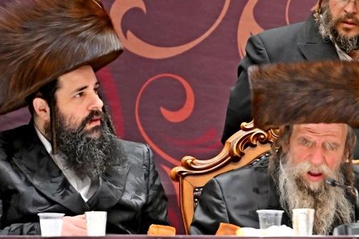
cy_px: 144
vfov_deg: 2.2
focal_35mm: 613
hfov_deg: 3.4
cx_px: 349
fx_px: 6112
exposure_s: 1/800
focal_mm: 200
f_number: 2.8
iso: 640
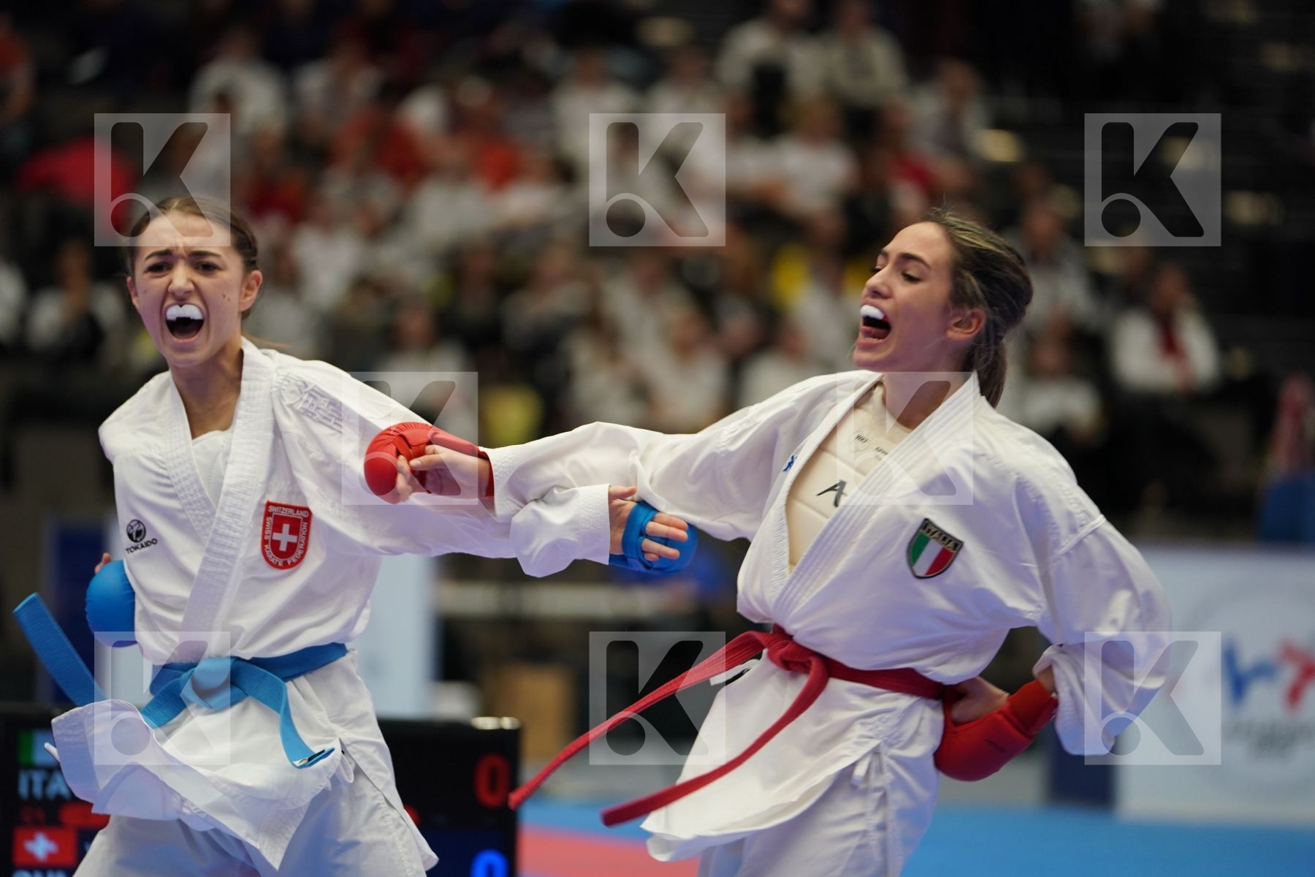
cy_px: 438
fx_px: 7086
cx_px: 658
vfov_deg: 7.1
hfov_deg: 10.6
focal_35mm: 194
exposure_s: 1/500
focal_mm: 194
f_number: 2.8
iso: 1000
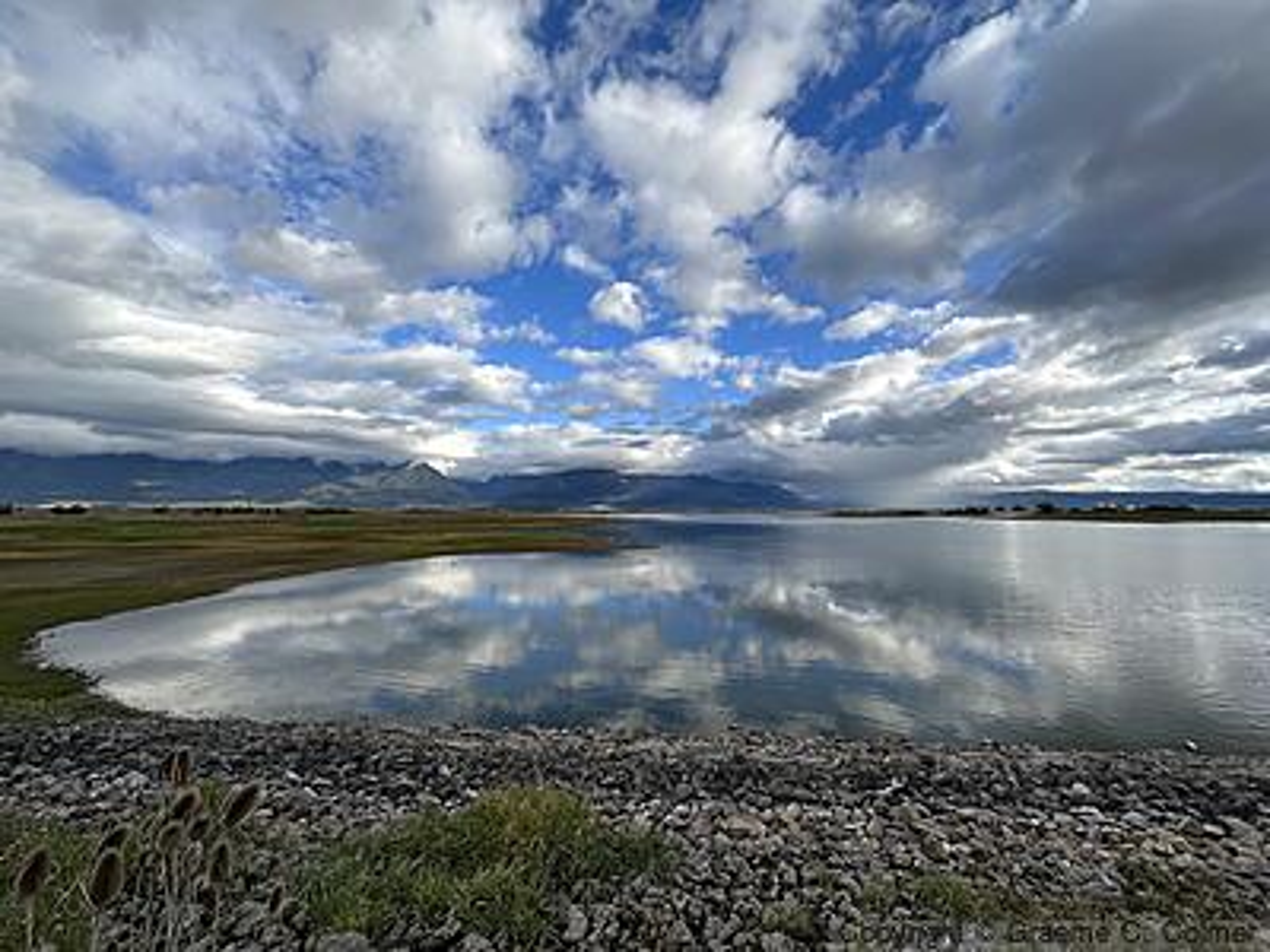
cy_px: 476
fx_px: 514
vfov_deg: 85.7
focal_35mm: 14
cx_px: 635
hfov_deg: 102.1
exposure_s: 1/1553
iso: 50
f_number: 2.2
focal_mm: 2.22
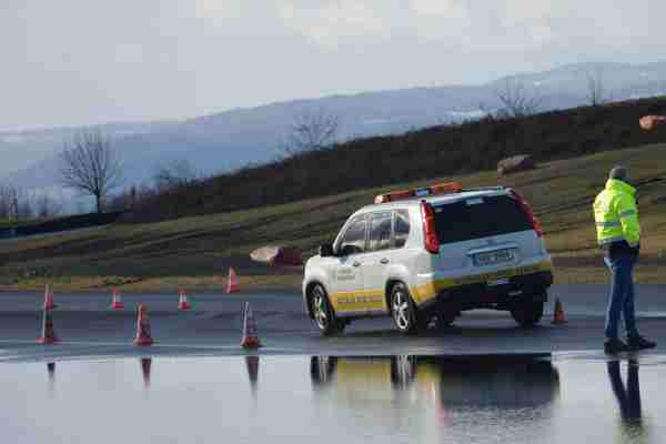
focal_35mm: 158
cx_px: 333
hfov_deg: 13.0
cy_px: 222
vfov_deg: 8.7
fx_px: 2914
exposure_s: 1/1600
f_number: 5.6
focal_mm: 105
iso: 400
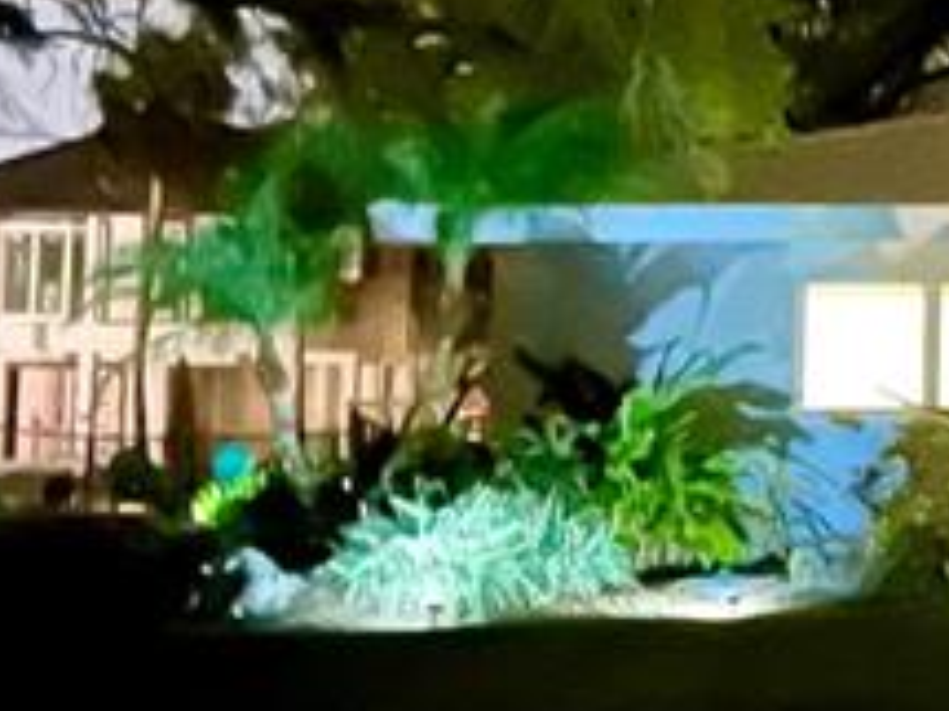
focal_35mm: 124
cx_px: 1638
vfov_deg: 11.8
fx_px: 3398
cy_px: -18
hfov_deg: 14.3
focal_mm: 5.7
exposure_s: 1/2
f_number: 1.5
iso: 2500
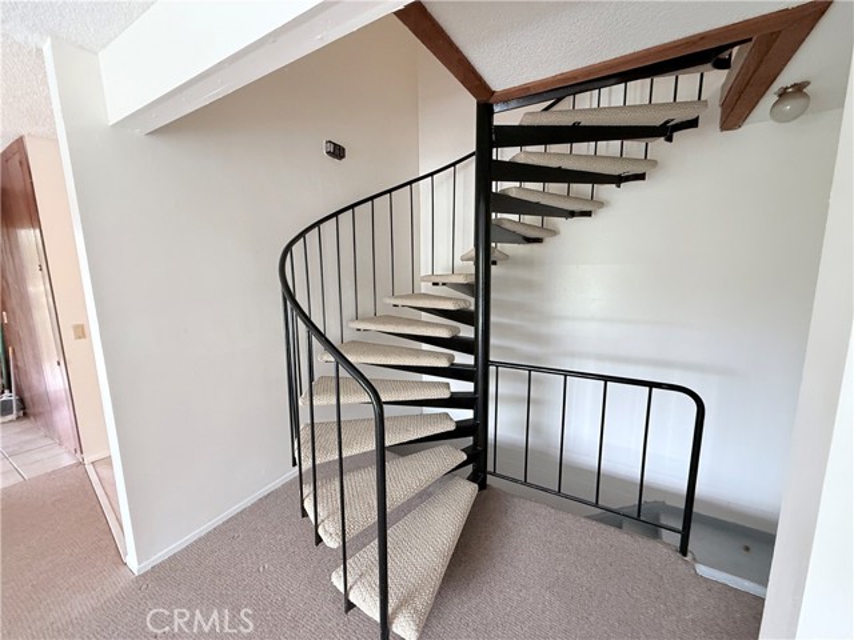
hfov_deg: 102.1
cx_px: 427
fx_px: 345
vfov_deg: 85.7
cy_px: 320
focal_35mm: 14
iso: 400
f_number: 2.2
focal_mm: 2.22
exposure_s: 1/60
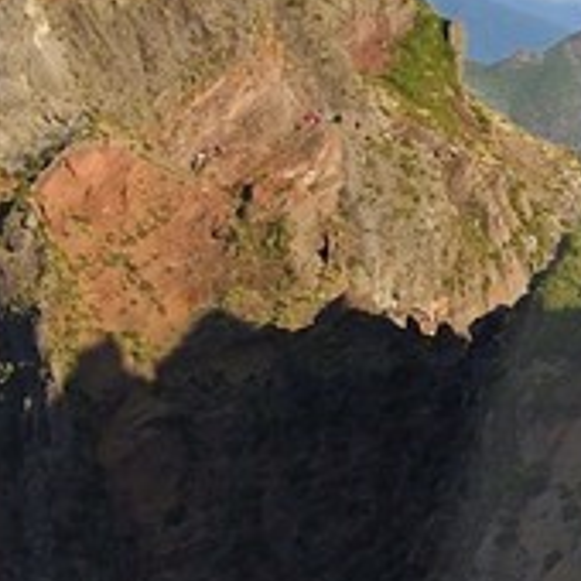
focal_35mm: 367
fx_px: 6969
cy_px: 839
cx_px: 1828
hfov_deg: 4.6
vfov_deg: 4.7
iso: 200
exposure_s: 1/500
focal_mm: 46
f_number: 8
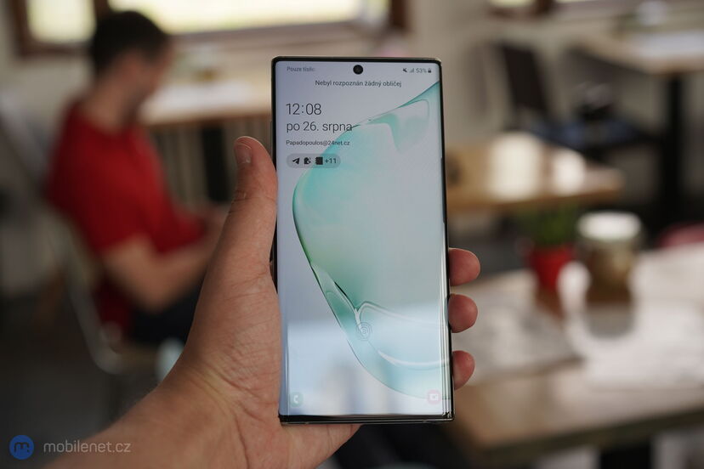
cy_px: 234
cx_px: 352
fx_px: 1075
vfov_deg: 24.6
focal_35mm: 55
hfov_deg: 36.2
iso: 320
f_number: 4.5
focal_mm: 55
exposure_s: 1/200
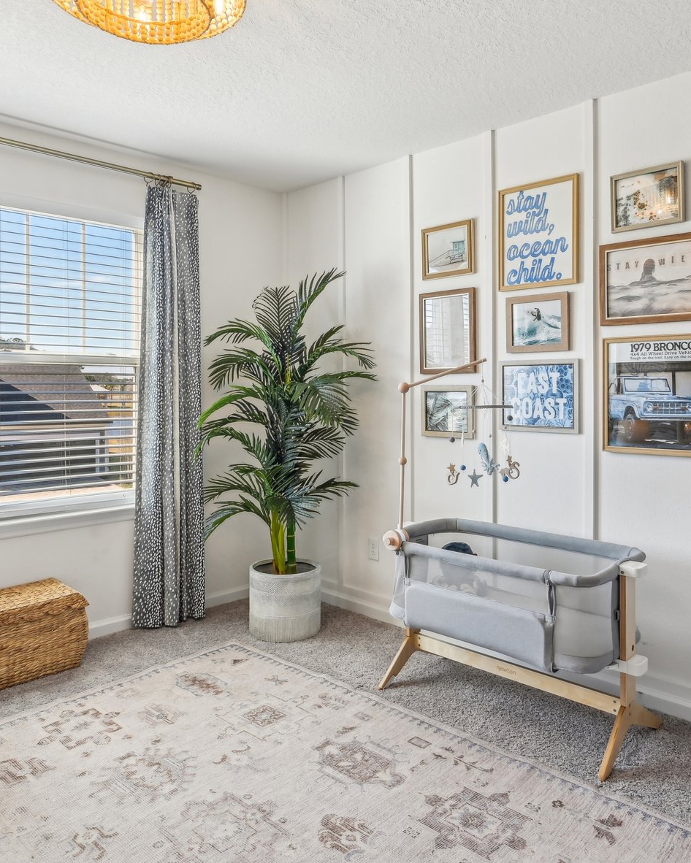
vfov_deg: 64.3
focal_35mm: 27
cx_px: 360
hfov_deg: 53.5
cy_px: 388
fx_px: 685
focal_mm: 16.5
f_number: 8
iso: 400
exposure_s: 1/45
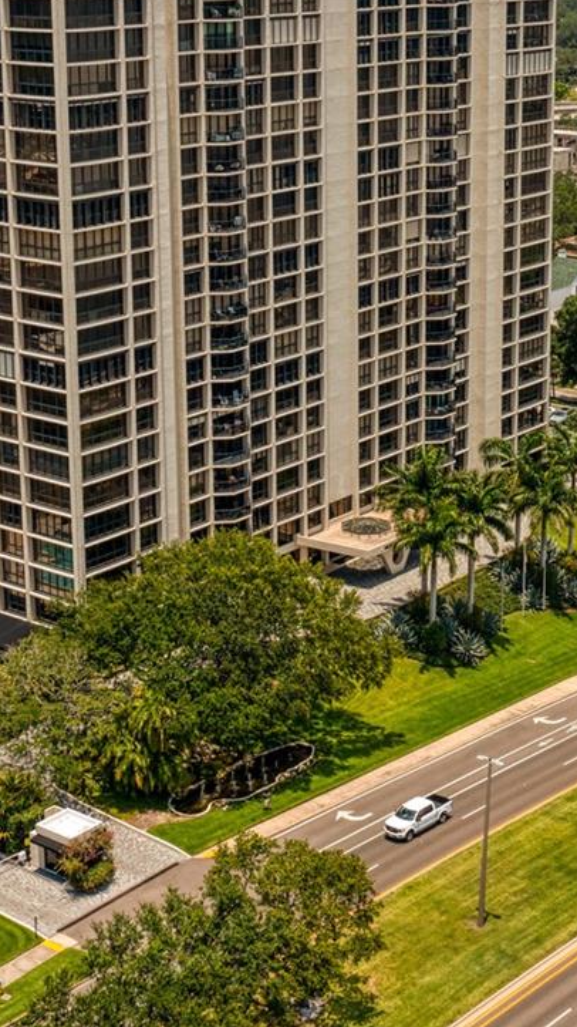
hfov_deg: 18.5
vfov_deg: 32.0
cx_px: 362
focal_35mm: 65
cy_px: 307
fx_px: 1768
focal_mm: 10.26
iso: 100
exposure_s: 1/640
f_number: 5.6
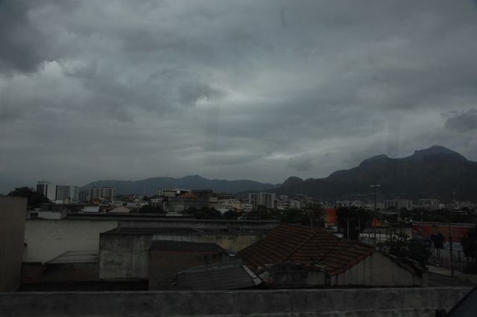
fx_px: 397
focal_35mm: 30
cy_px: 158
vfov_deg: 43.5
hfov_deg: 62.0
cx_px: 238
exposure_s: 1/400
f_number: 8.5
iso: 640
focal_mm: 20
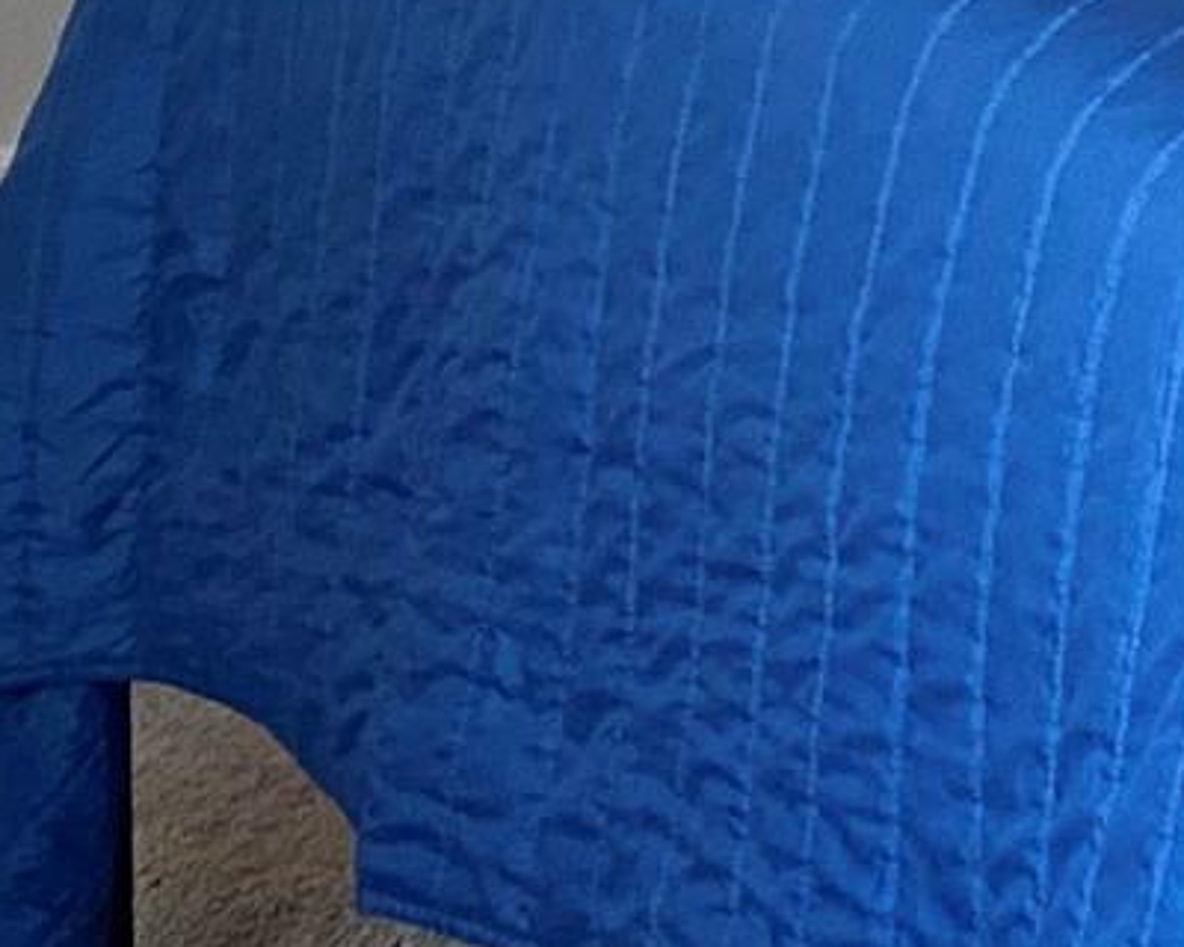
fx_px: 4555
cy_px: -1077
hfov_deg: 12.9
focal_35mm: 130
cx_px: 2362
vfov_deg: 10.7
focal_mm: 4.25
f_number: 1.8
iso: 200
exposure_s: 1/60
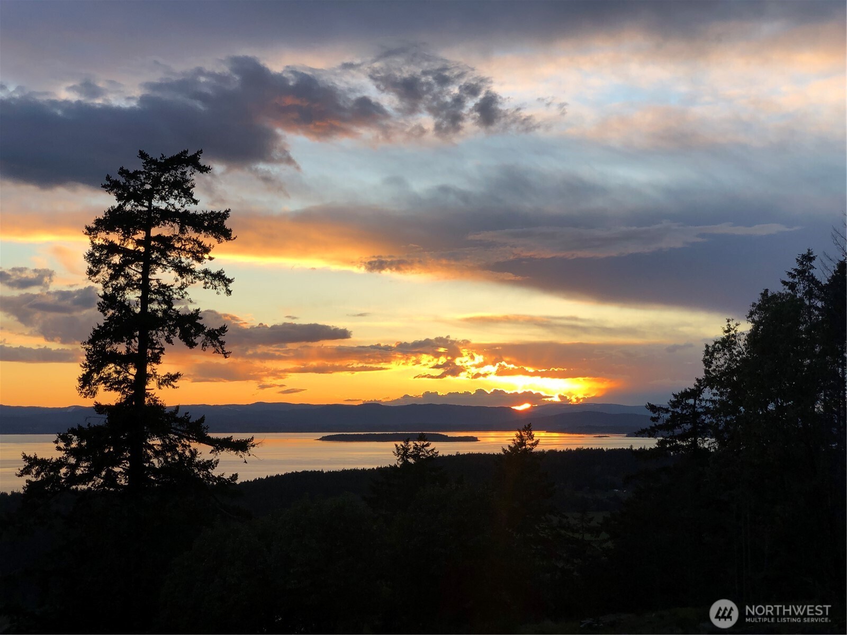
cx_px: 424
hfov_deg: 36.8
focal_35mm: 52
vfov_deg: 28.0
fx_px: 1272
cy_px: 318
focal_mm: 6
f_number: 2.4
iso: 16
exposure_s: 1/186
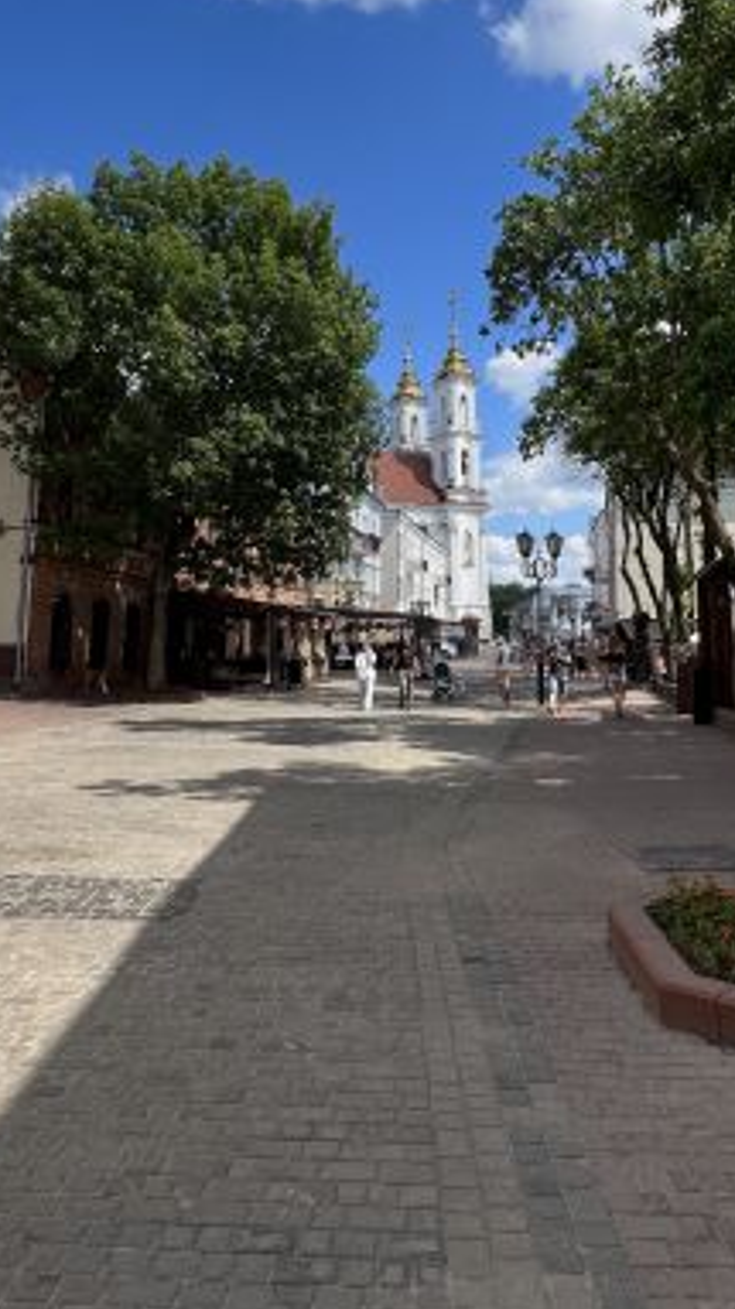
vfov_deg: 69.0
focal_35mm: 27
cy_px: 511
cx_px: 383
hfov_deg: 42.8
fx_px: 937
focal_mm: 1.57
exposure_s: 1/960
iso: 32
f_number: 1.8
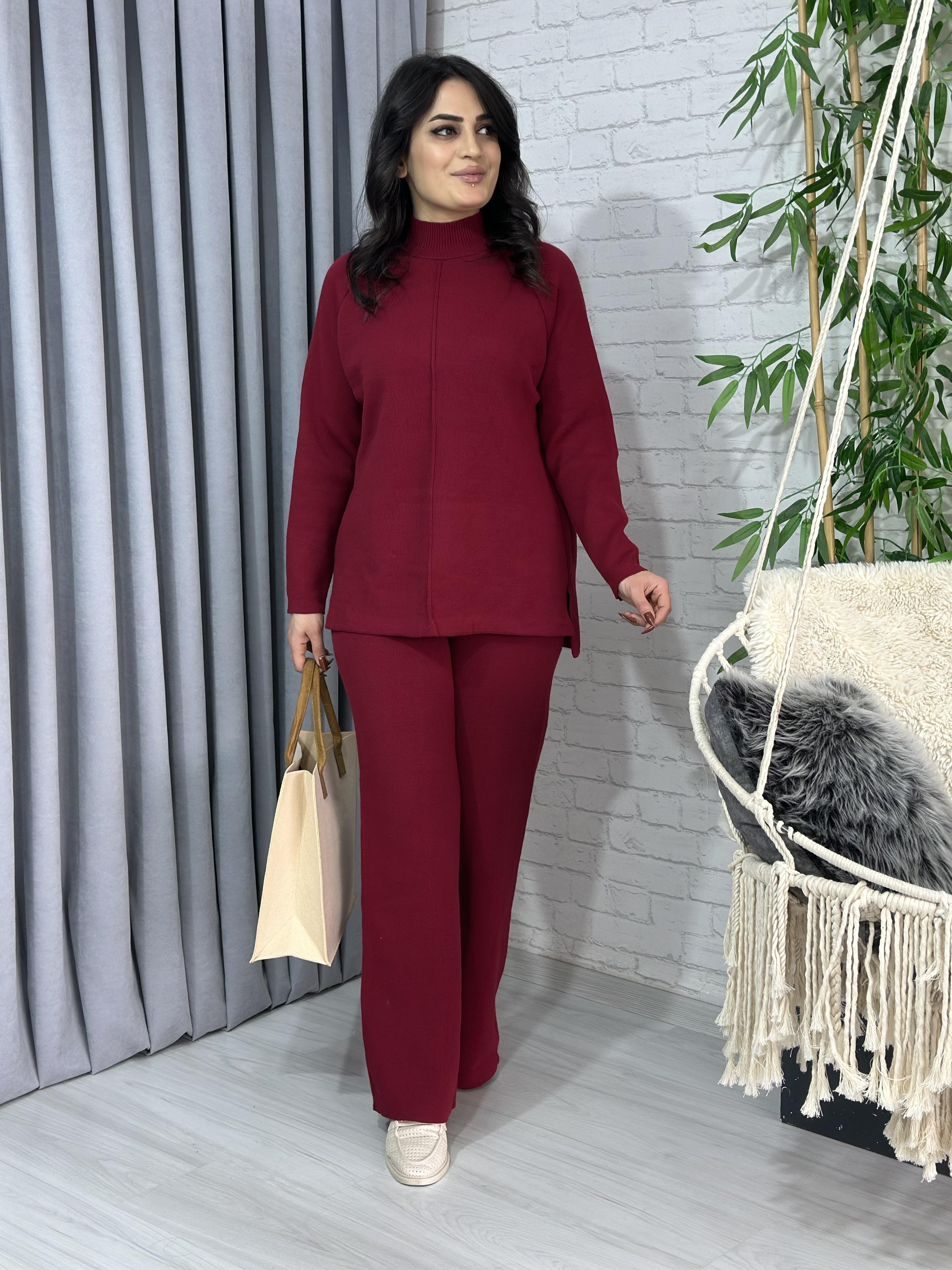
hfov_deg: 30.3
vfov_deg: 39.7
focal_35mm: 48
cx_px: 476
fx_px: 1760
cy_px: 635
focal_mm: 6.86
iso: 80
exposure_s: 1/100
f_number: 1.78
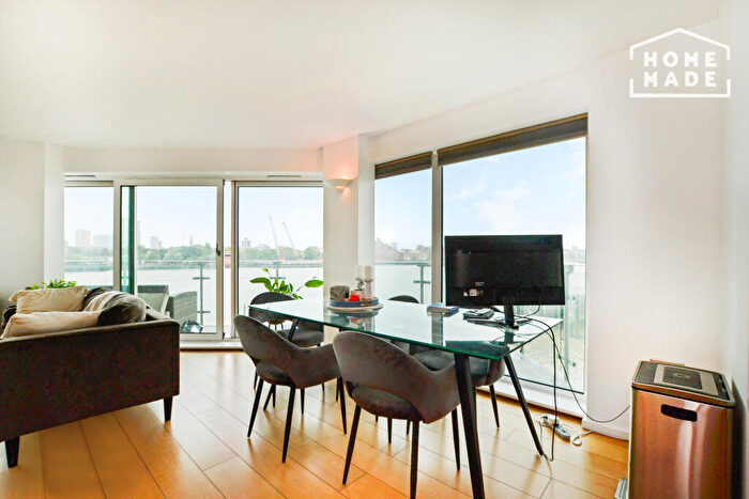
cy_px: 250
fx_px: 312
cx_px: 374
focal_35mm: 15
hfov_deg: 100.4
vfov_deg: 77.4
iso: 100
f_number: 5.6
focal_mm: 10
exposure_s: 1/125
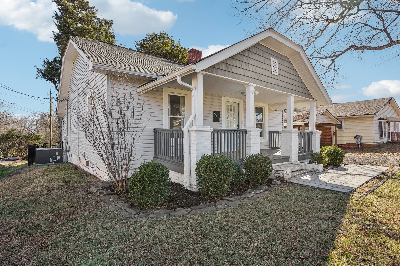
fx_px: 200
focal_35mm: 18
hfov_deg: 90.0
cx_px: 200
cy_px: 133
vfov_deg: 67.4
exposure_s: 1/250
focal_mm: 18
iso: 400
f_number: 8
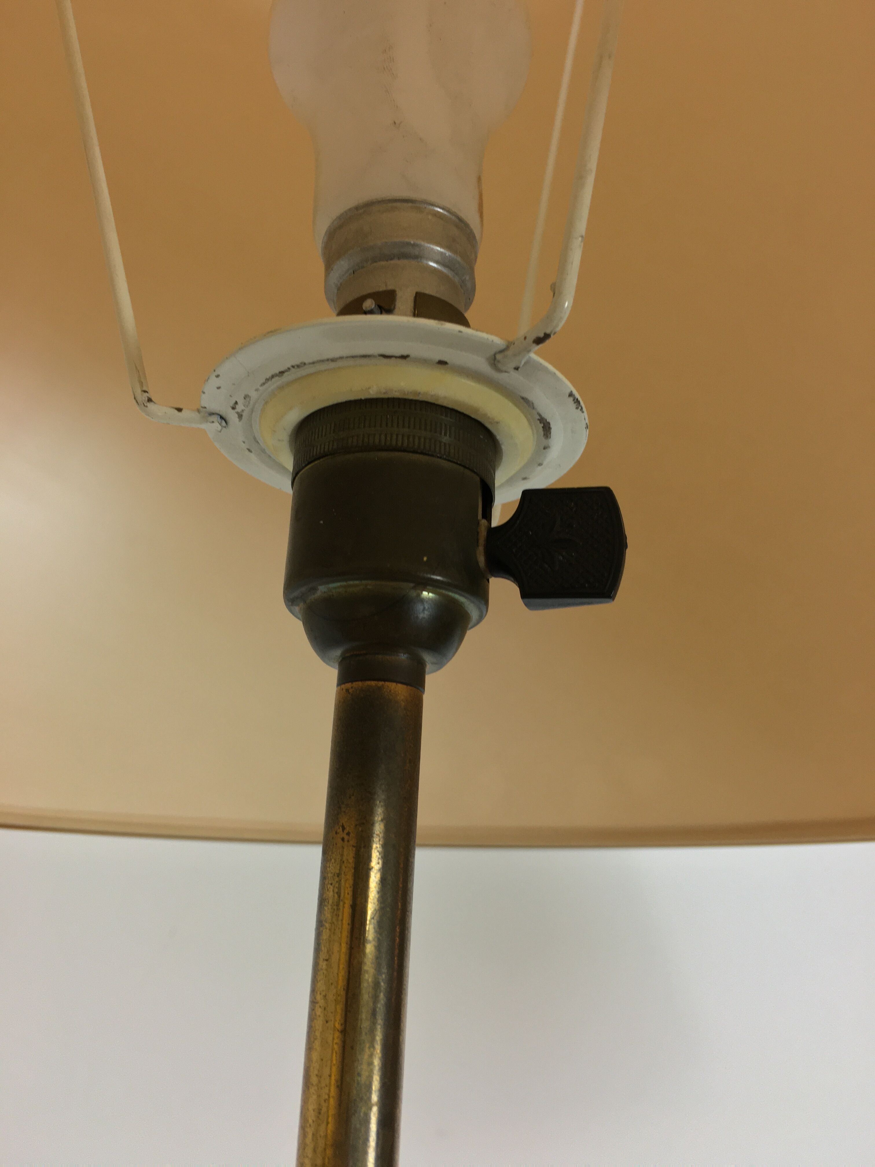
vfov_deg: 61.7
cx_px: 438
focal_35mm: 29
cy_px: 584
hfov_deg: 48.2
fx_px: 977
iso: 50
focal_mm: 4.15
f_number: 2.2
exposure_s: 1/33
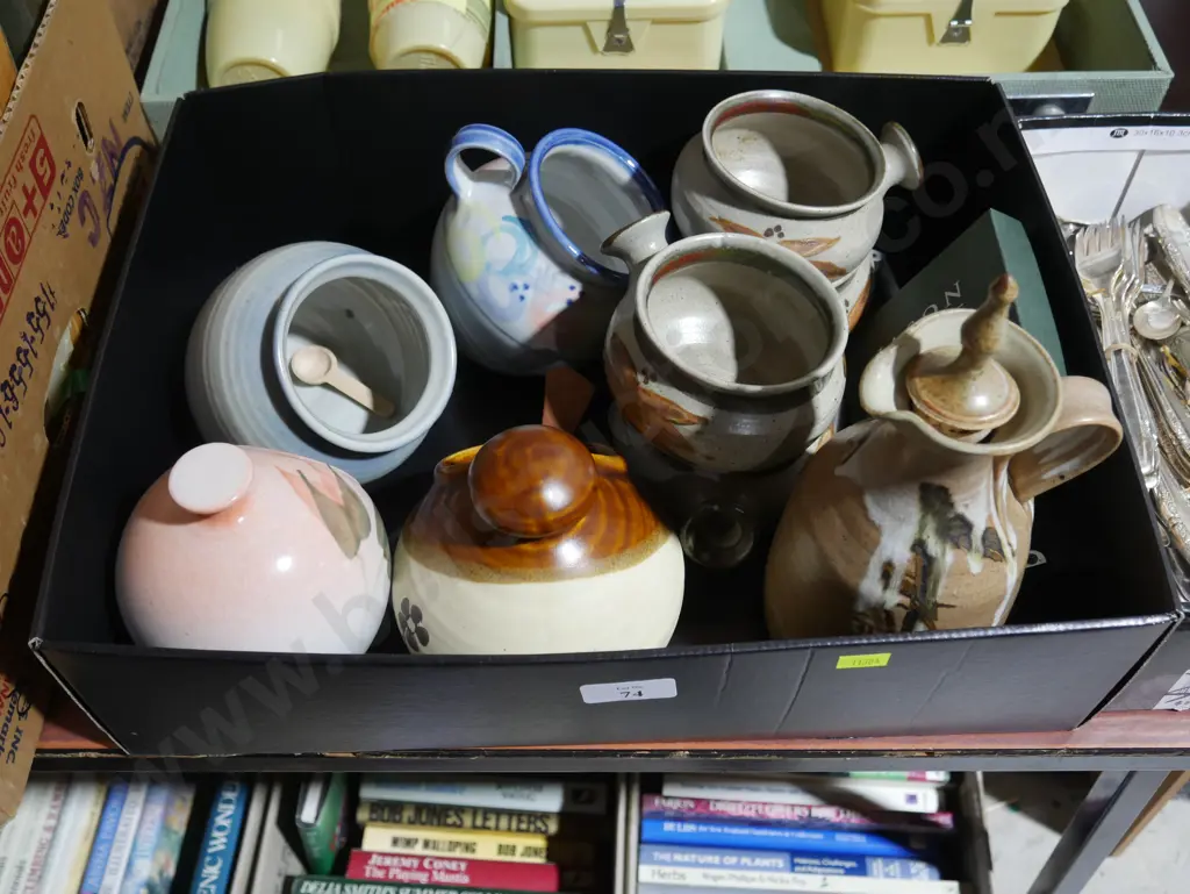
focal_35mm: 36
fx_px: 1238
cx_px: 595
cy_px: 447
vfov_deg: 39.7
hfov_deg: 51.3
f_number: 4
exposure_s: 1/60
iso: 640
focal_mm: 18
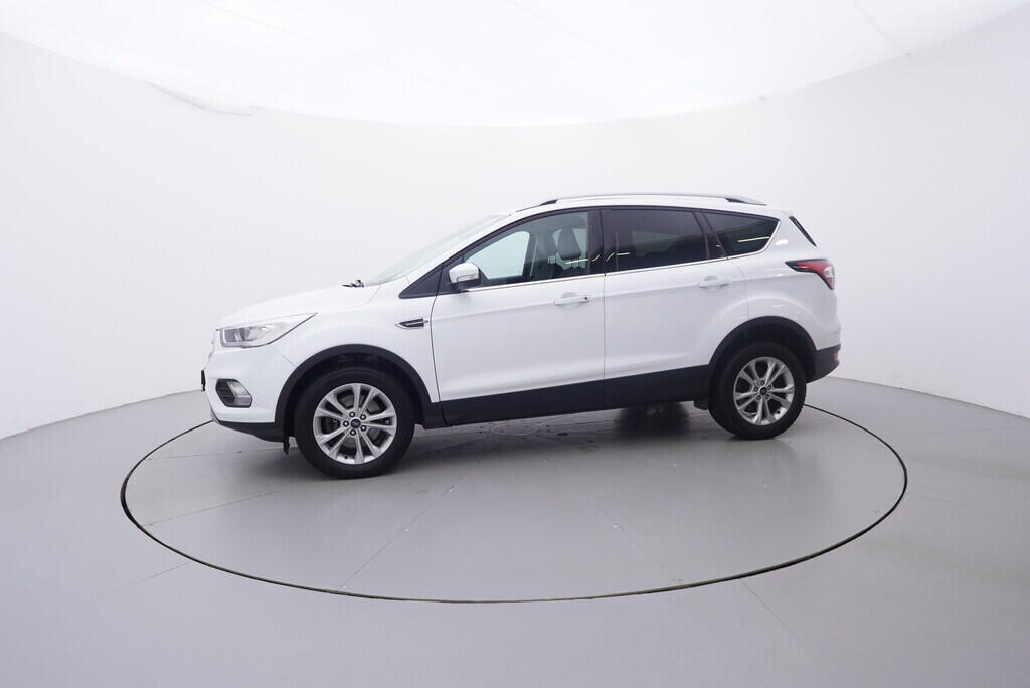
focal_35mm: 22
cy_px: 344
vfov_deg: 56.2
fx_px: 644
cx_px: 515
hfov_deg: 77.3
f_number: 5
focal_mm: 15
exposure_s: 1/80
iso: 200
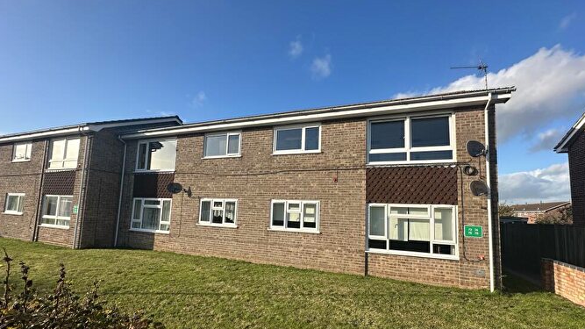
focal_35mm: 16
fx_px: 248
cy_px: 187
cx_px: 300
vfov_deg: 66.8
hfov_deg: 99.4
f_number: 2.2
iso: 50
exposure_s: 1/1401
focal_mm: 2.22
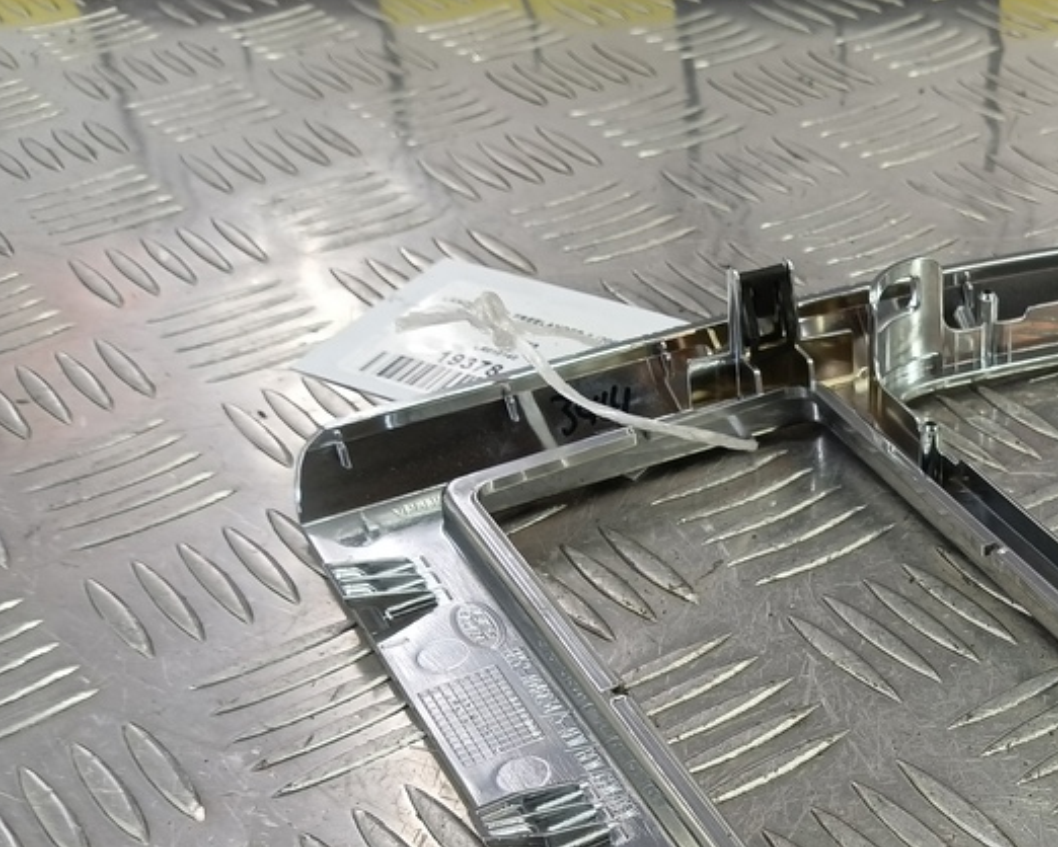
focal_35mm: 44
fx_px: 1378
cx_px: 1019
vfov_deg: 33.1
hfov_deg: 38.1
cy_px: 689
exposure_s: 1/50
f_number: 1.6
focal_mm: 4.11
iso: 104
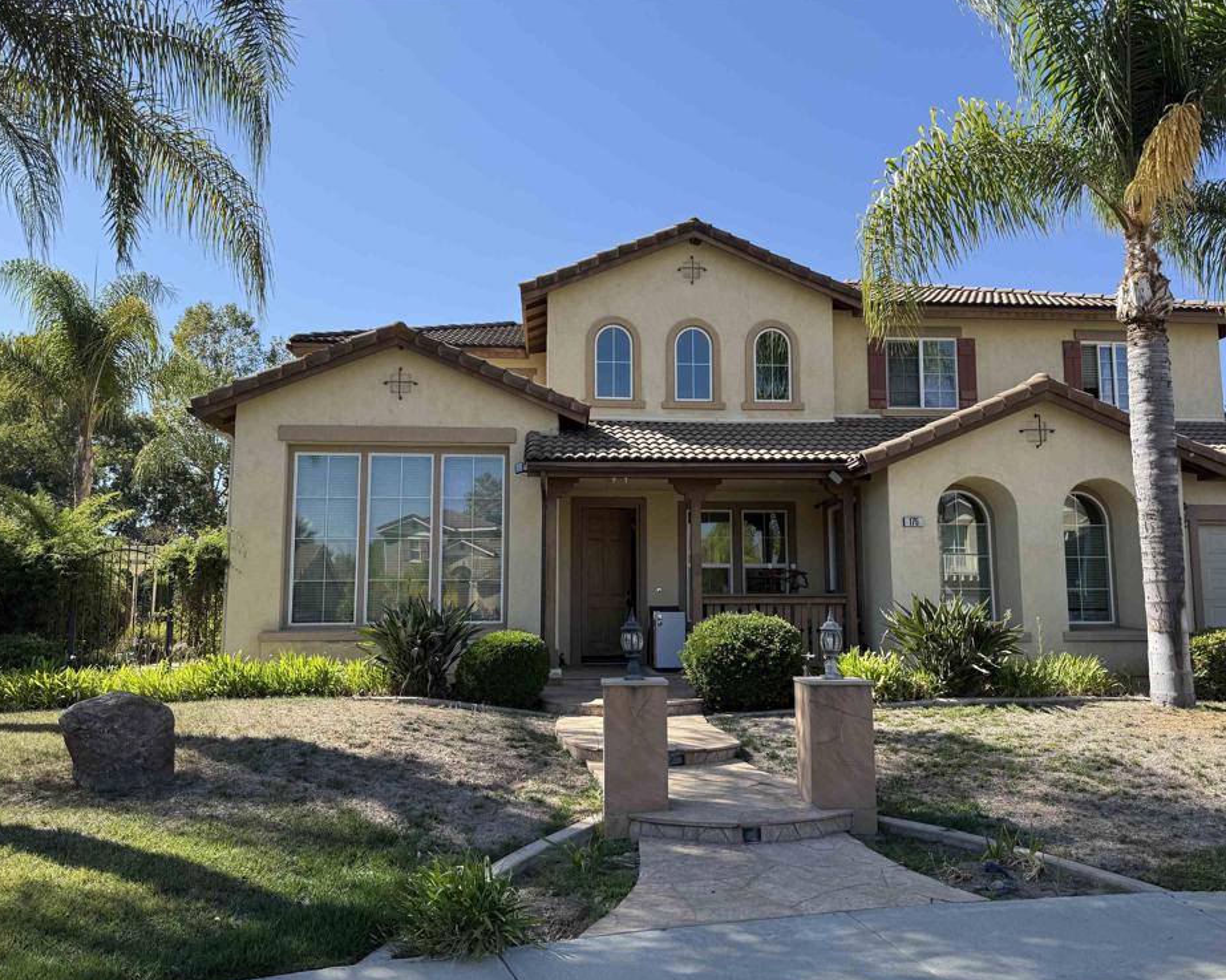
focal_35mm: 26
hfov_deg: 66.0
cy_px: 505
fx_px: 943
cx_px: 631
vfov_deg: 54.9
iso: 80
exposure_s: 1/2169
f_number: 1.78
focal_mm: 6.76
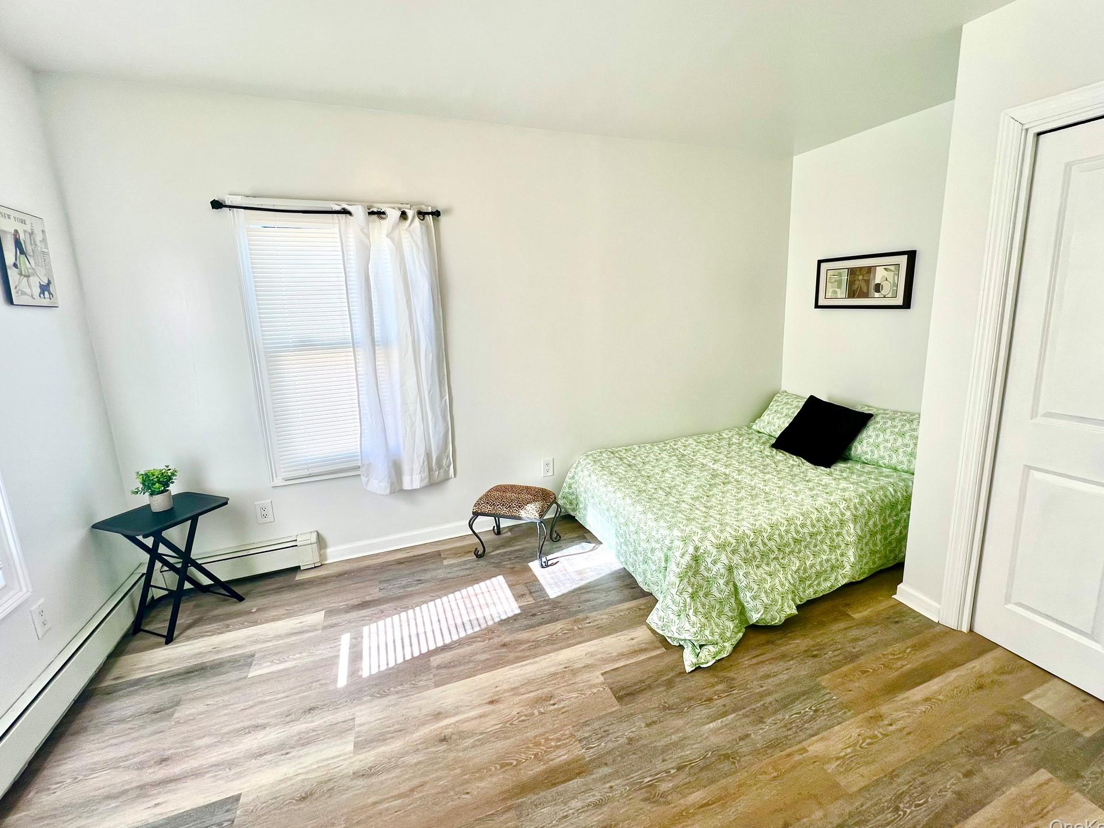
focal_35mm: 14
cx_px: 573
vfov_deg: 85.6
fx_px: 446
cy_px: 395
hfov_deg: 102.0
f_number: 1.8
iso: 40
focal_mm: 1.57
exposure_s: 1/120
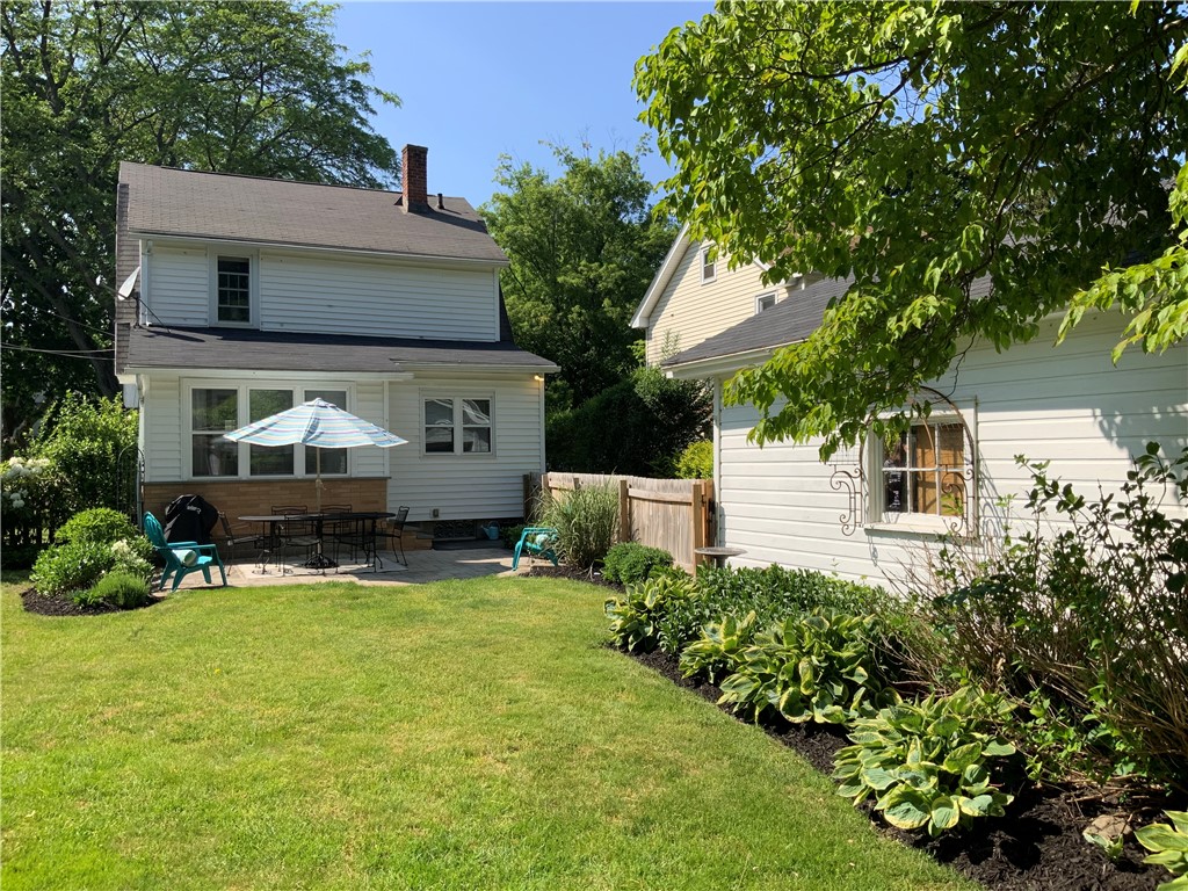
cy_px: 446
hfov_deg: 61.7
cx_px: 594
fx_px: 995
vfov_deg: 48.2
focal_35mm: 29
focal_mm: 3
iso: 16
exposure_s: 1/1250
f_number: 1.8
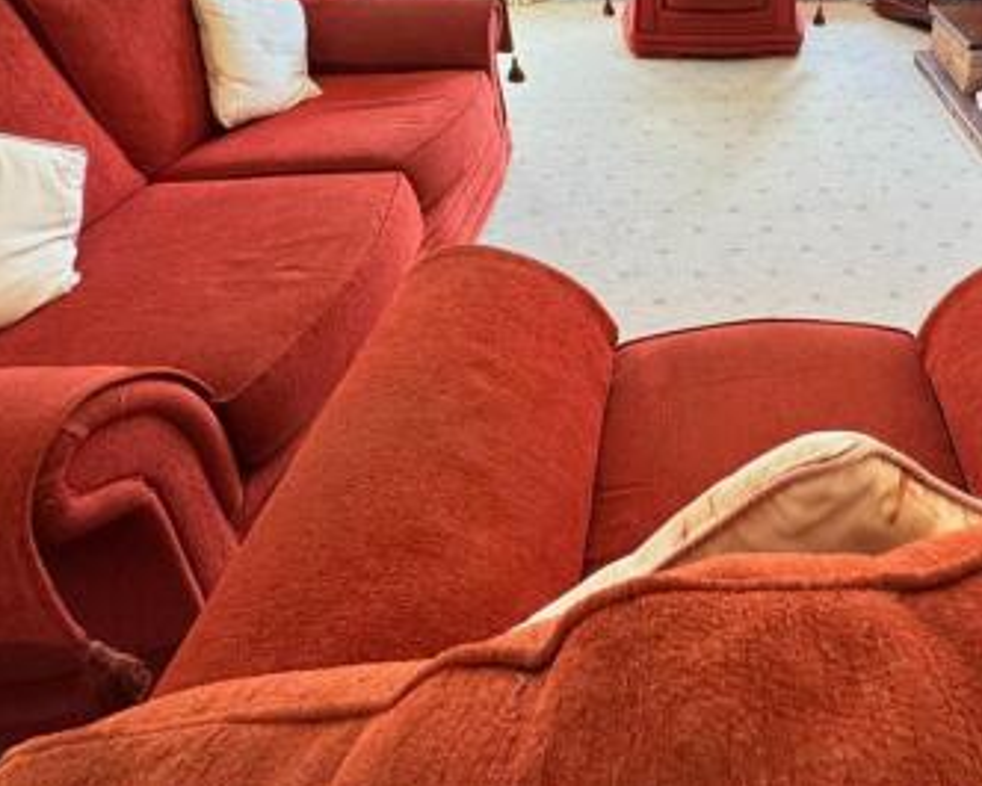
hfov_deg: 65.1
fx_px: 698
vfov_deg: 54.5
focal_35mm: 24
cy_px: 149
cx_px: 759
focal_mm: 2.22
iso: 320
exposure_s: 1/100
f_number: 2.2
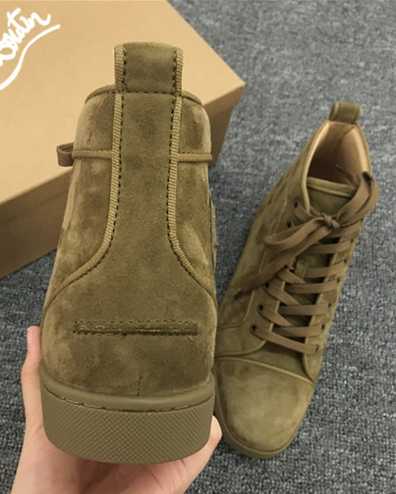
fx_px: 557
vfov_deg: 47.9
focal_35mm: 38
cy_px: 248
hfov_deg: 39.0
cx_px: 157
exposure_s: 1/17
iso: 200
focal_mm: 4.15
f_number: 2.2
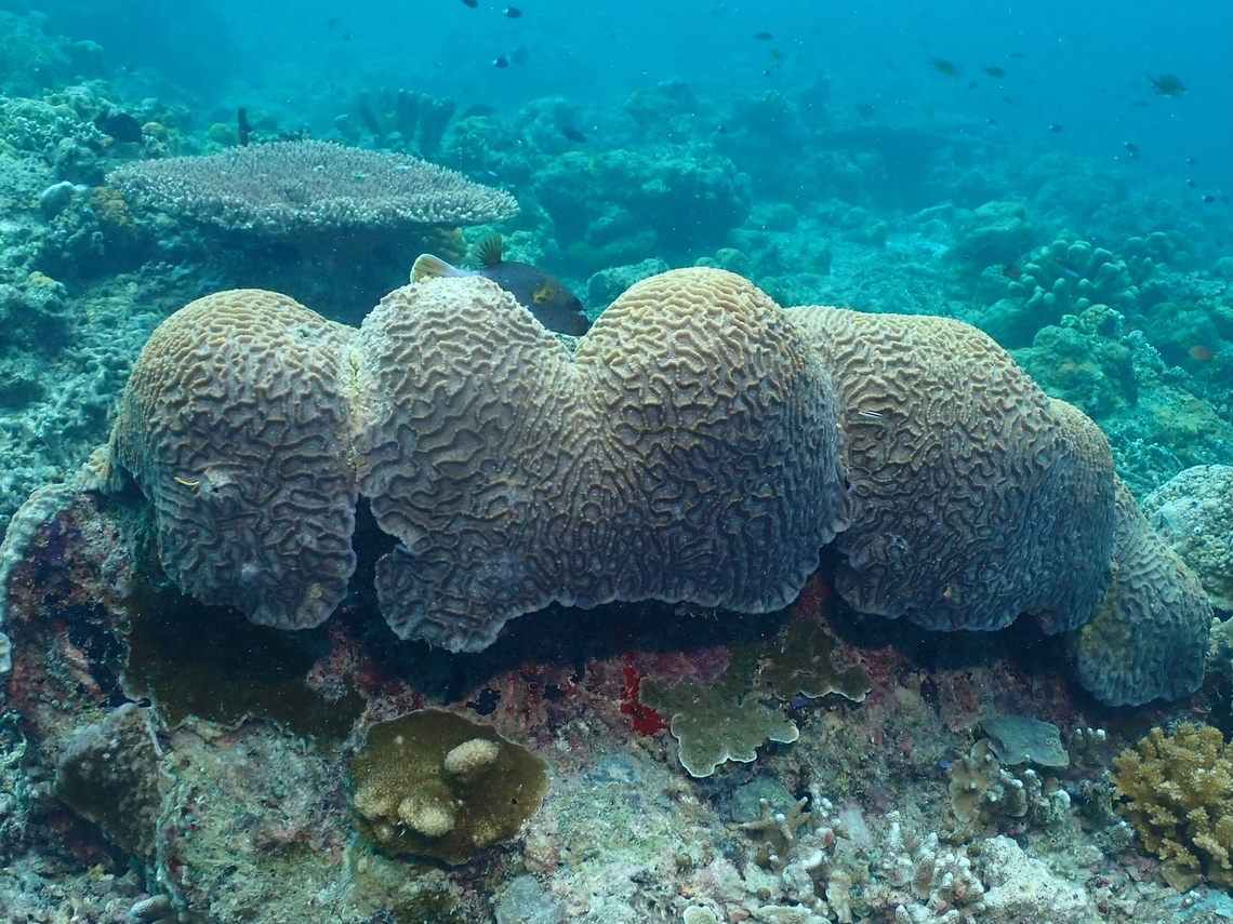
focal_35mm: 50
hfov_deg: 38.2
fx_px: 1781
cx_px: 616
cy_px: 462
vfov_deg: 29.1
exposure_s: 1/125
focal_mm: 9.01
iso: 200
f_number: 4.5
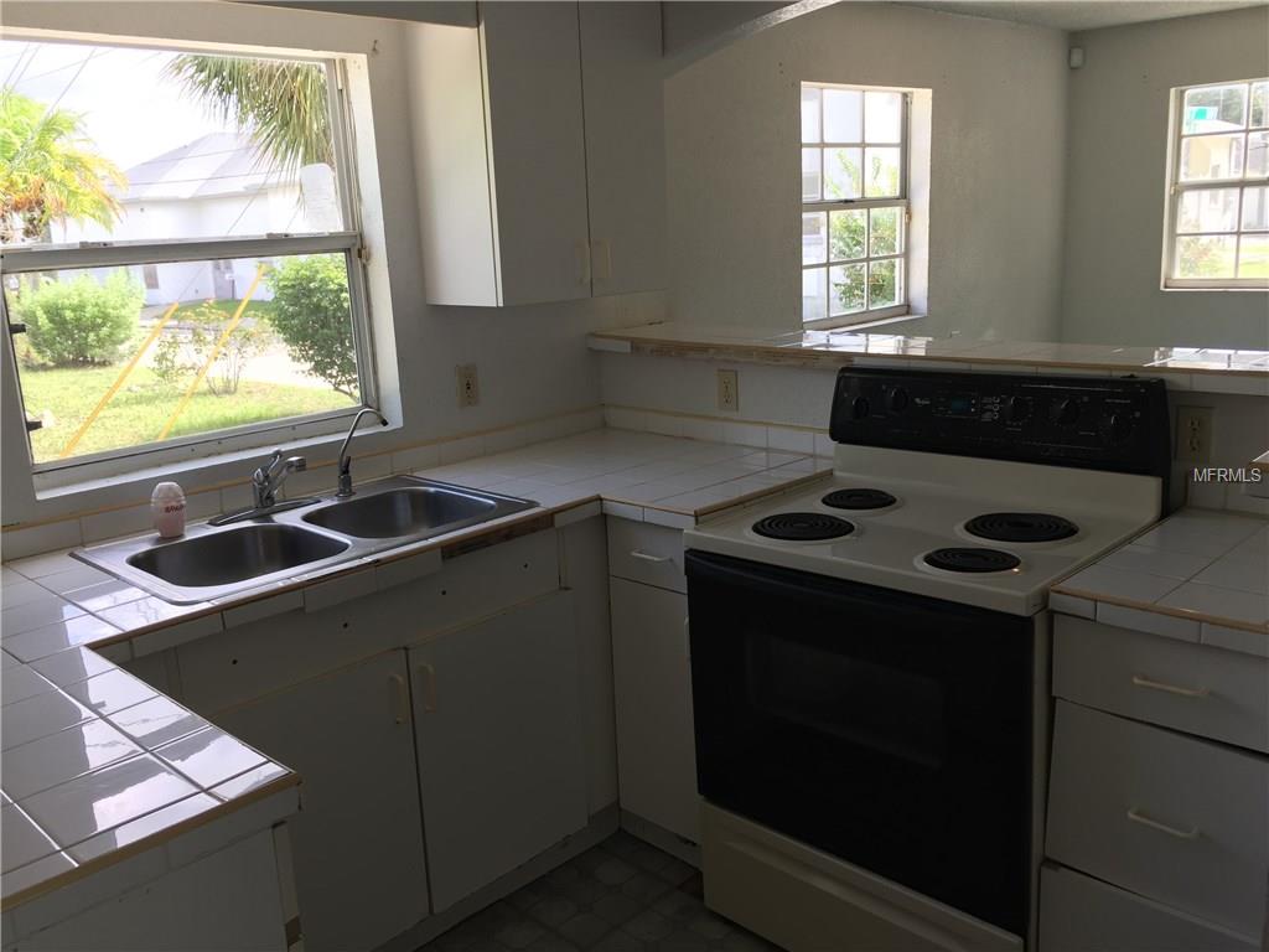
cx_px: 634
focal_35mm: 29
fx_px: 1063
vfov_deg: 48.2
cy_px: 476
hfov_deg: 61.7
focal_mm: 4.15
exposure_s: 1/127
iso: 32
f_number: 2.2
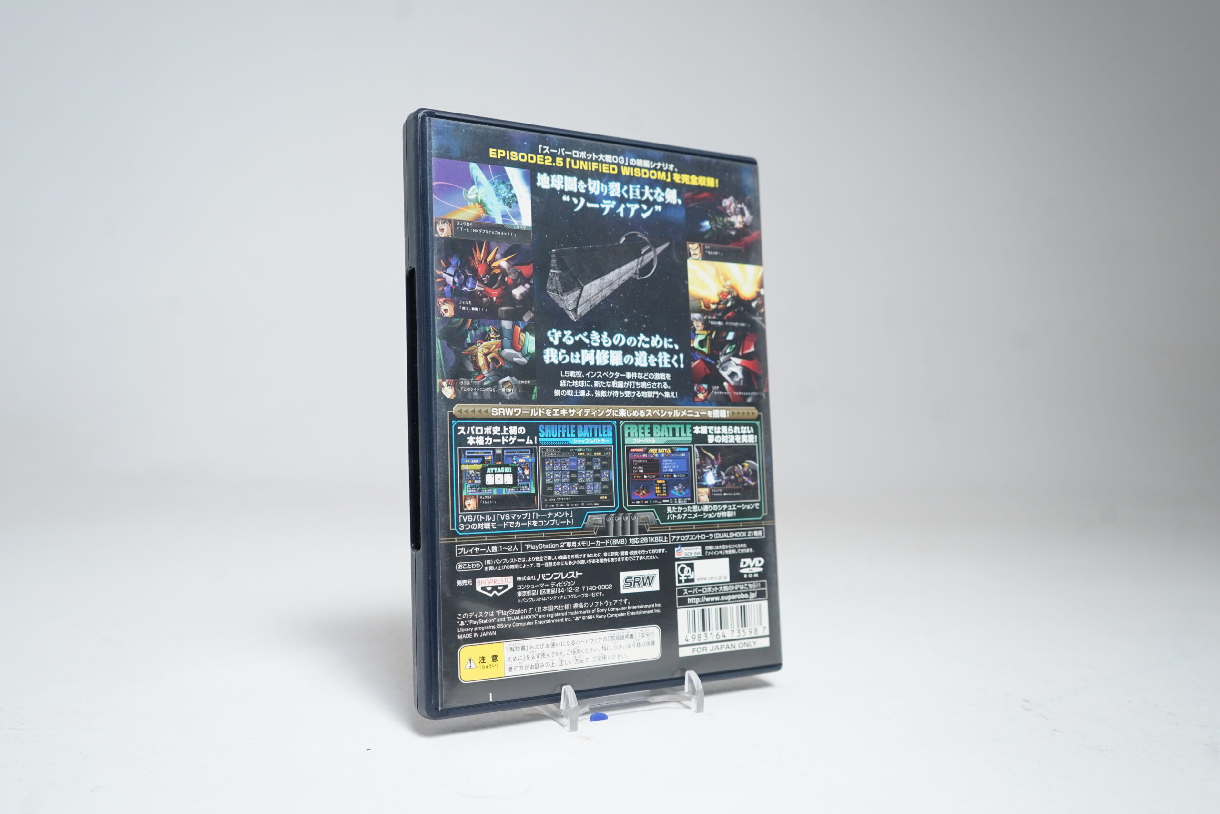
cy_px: 407
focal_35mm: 29
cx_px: 610
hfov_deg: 63.7
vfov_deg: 45.0
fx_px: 983
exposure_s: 1/30
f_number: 5
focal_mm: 29
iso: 800
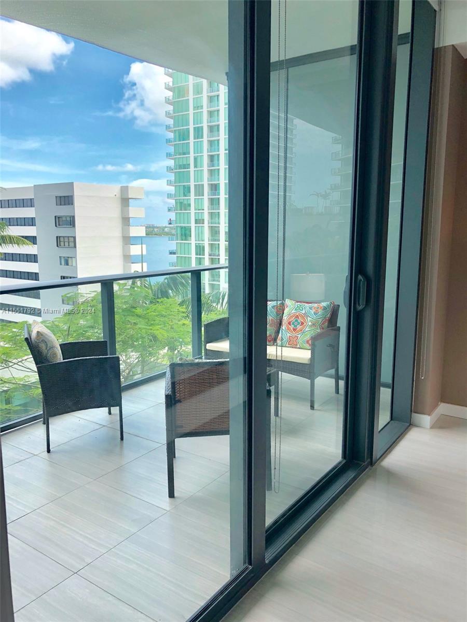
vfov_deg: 63.4
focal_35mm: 28
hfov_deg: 49.7
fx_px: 504
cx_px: 234
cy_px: 311
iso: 20
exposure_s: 1/349
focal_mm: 4
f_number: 1.8
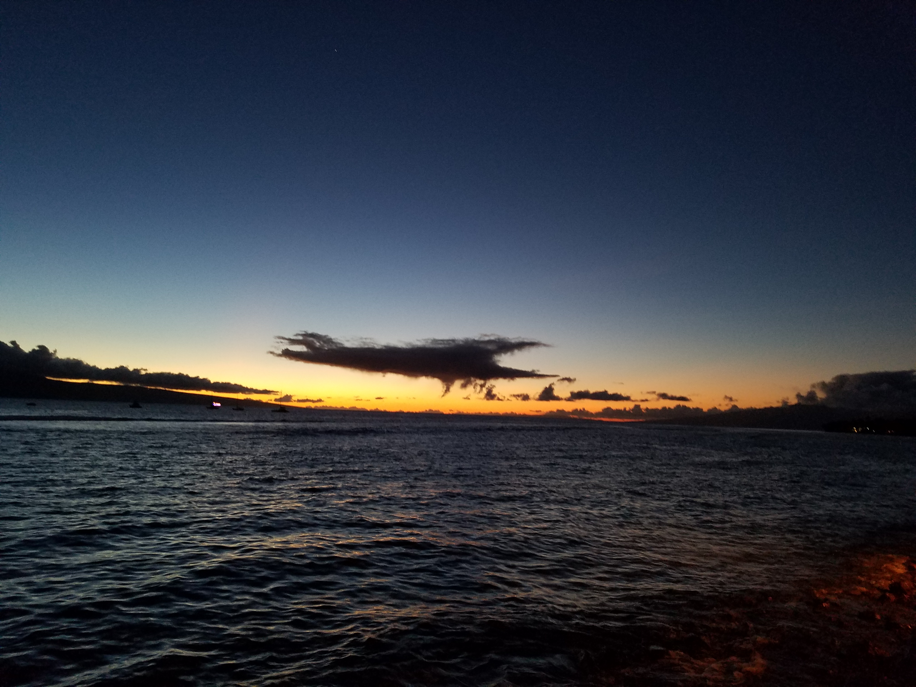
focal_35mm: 26
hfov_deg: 67.3
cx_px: 458
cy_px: 344
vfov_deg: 53.1
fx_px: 688
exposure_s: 1/10
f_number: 1.7
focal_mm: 4.2
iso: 250
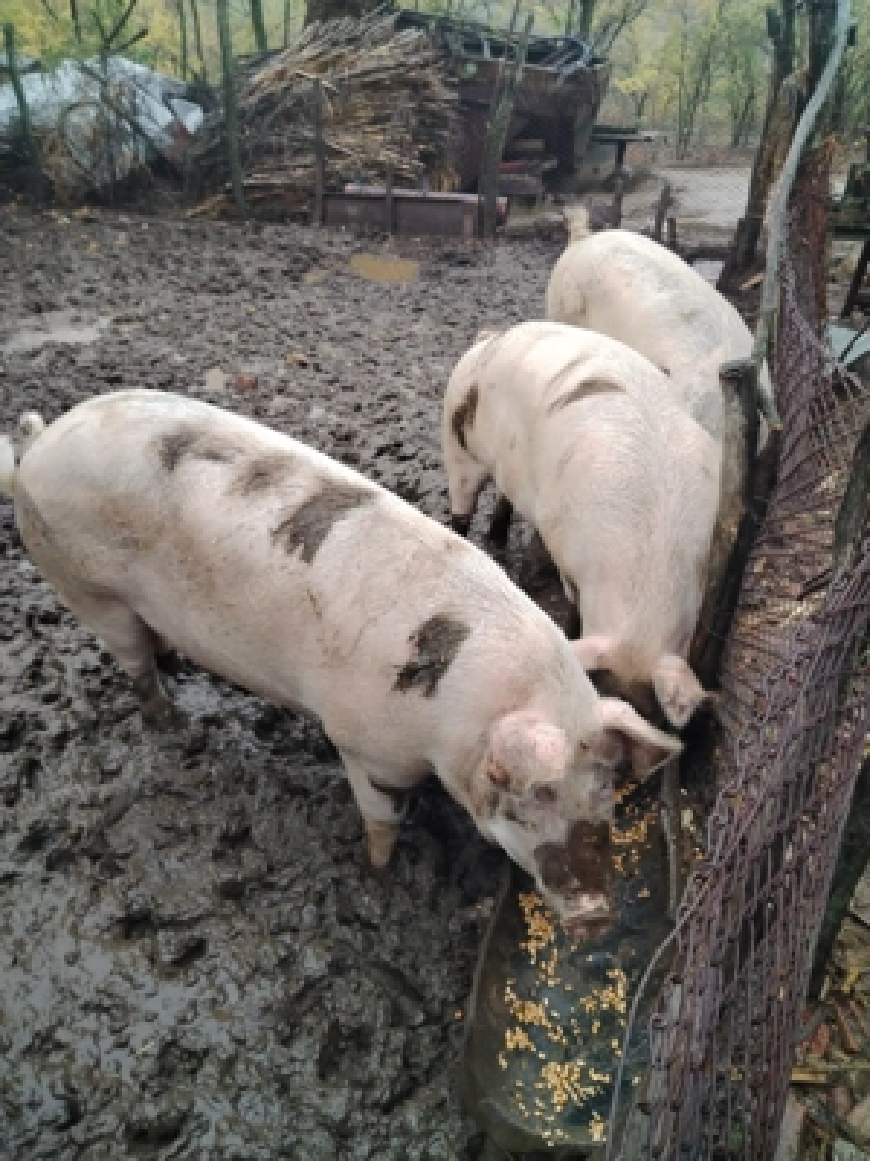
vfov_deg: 67.3
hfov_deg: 53.1
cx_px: 435
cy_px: 580
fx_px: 871
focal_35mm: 26
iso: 159
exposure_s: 1/50
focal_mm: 4.25
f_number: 1.8
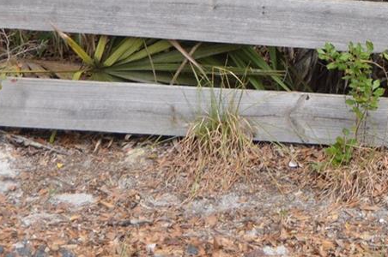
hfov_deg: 11.1
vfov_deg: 7.2
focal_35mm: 186
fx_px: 1999
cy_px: -191
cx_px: 250
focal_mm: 35
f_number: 5.6
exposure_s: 1/125
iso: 160
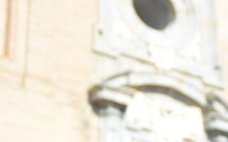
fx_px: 1162
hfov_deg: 11.1
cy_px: 68
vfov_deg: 7.0
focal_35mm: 187
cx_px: 254
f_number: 3.5
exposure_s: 1/800
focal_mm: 29
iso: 100
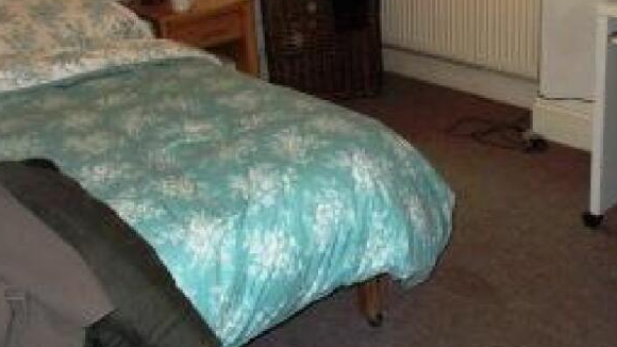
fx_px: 818
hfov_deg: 41.3
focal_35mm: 50
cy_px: 71
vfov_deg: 23.6
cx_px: 335
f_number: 3.2
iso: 200
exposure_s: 1/25
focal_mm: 4.6
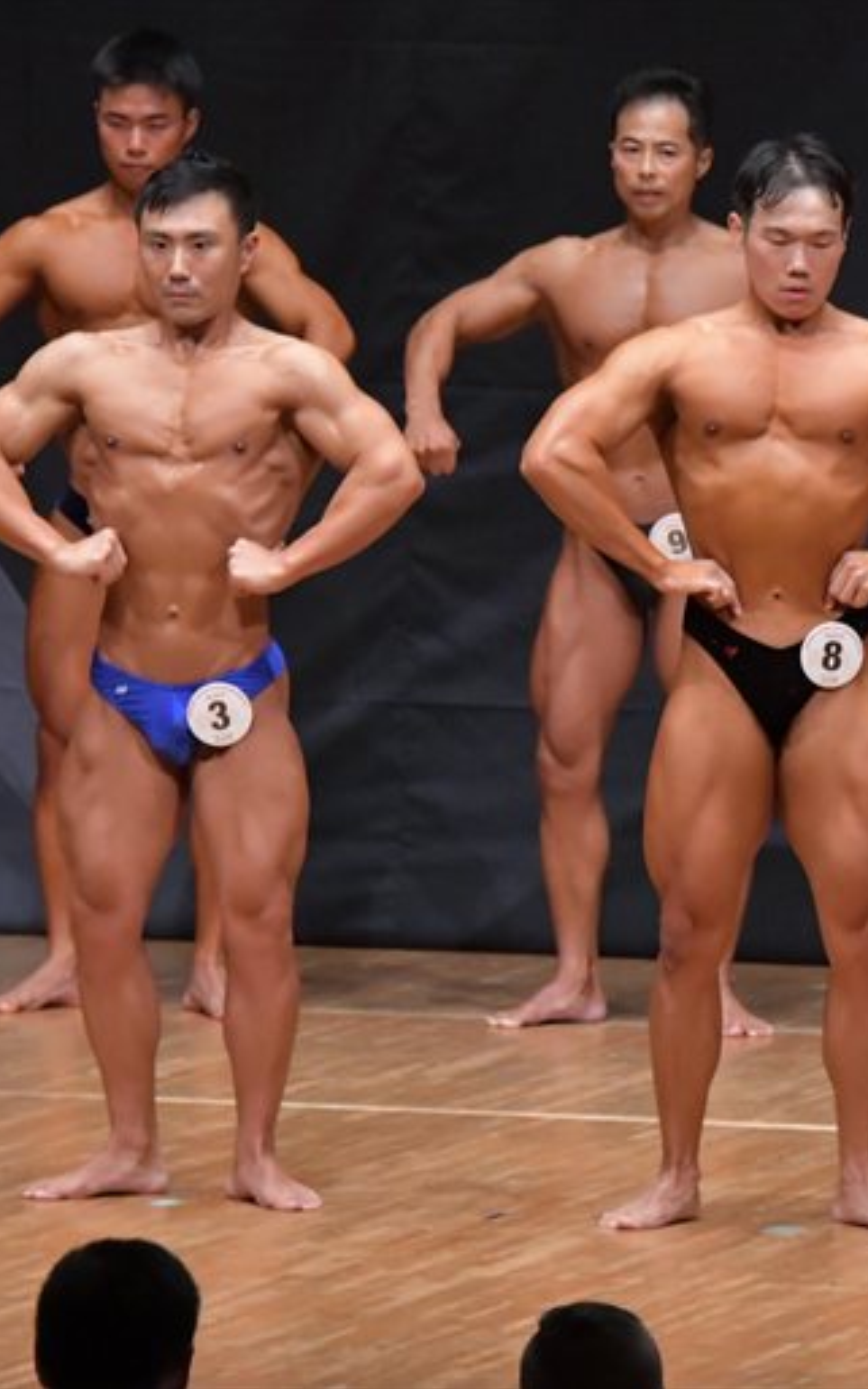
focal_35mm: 415
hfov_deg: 3.2
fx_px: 15716
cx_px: 723
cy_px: 694
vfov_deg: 5.1
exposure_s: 1/400
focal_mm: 180
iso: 6400
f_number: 5.6
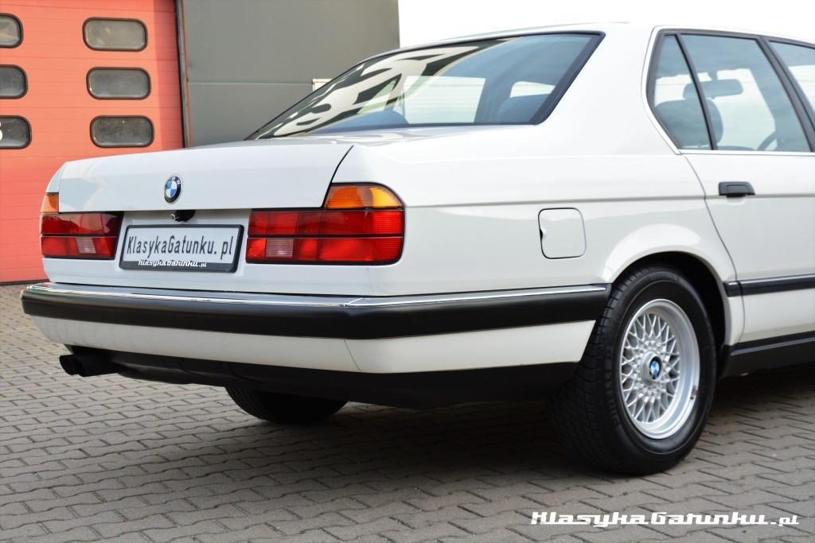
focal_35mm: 60
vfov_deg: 22.6
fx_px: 1358
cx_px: 408
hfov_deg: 33.4
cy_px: 272
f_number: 10
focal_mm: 40
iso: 400
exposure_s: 1/50
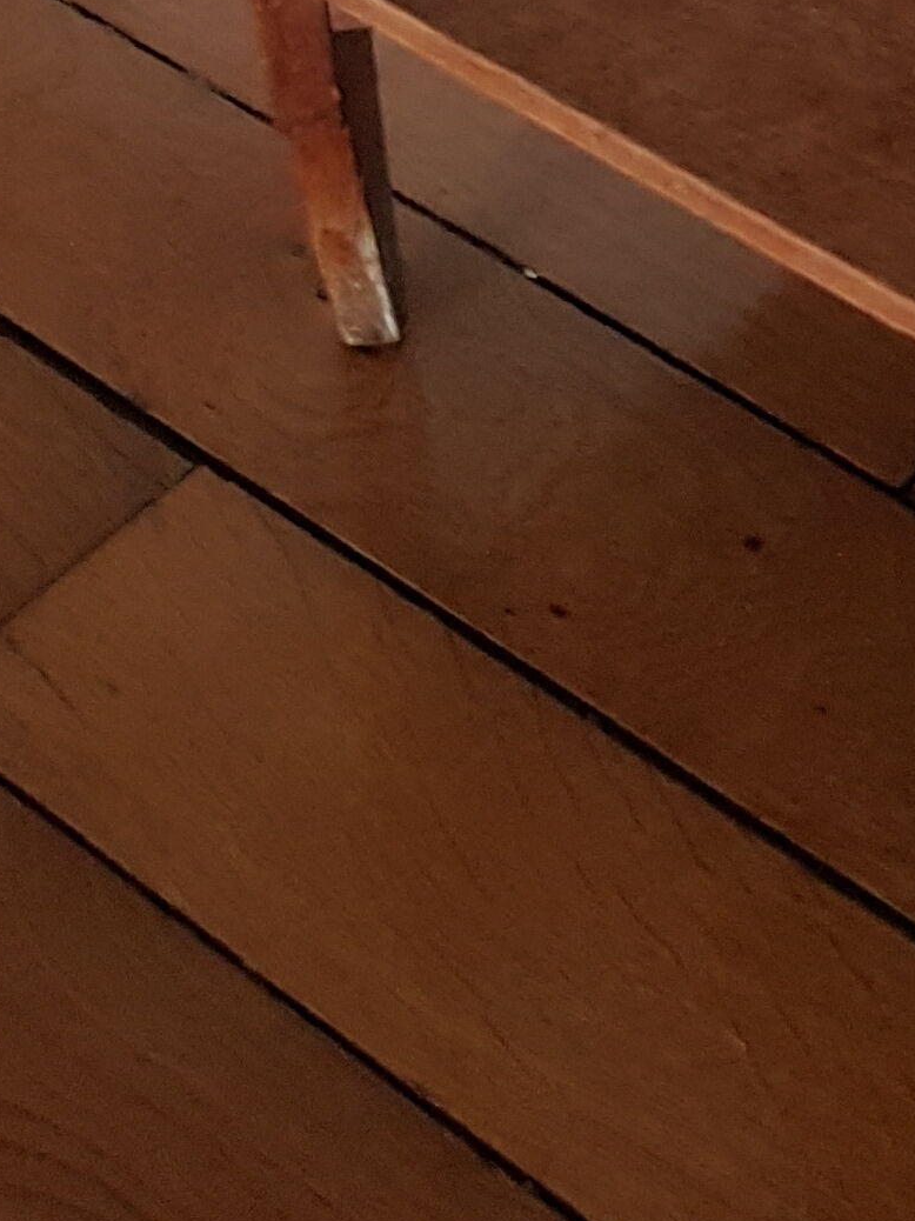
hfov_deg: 13.2
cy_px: -966
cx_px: 1630
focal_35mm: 101
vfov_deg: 16.4
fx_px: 3561
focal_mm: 4.2
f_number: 1.7
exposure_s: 1/30
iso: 200
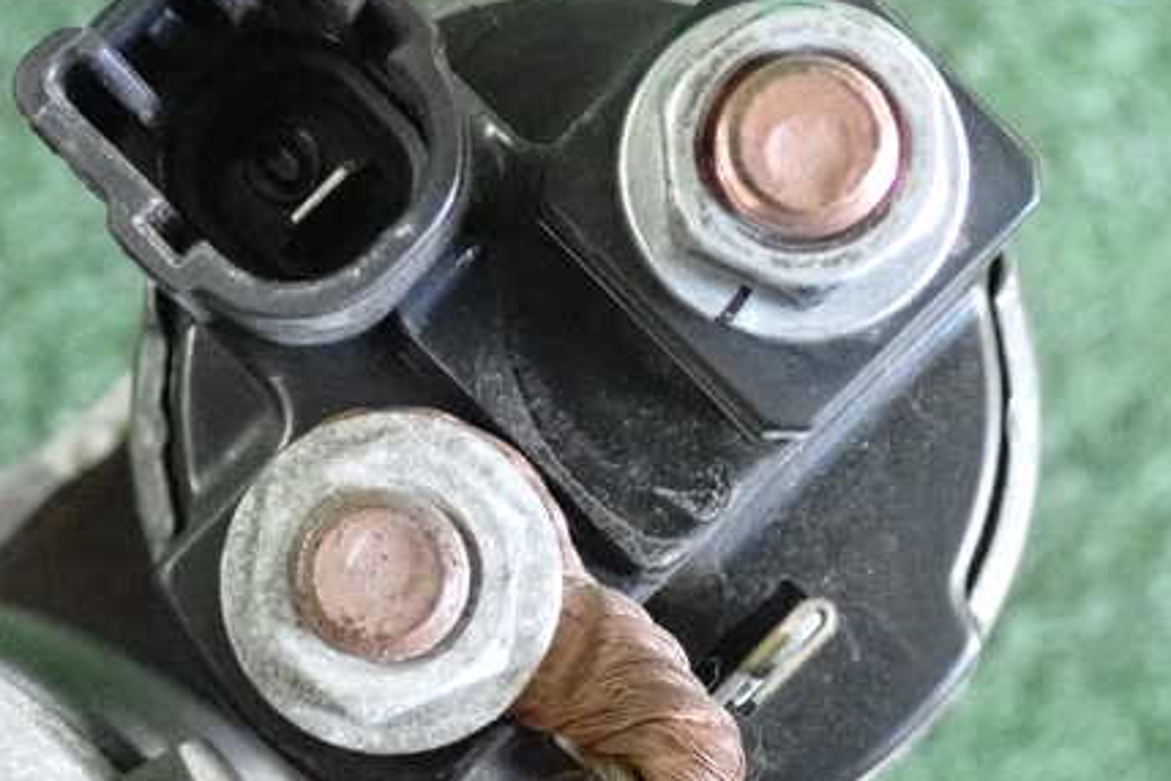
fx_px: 3643
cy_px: 423
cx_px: 530
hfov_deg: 18.3
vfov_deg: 12.2
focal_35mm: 112
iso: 5000
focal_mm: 13.65
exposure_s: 1/125
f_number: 4.1
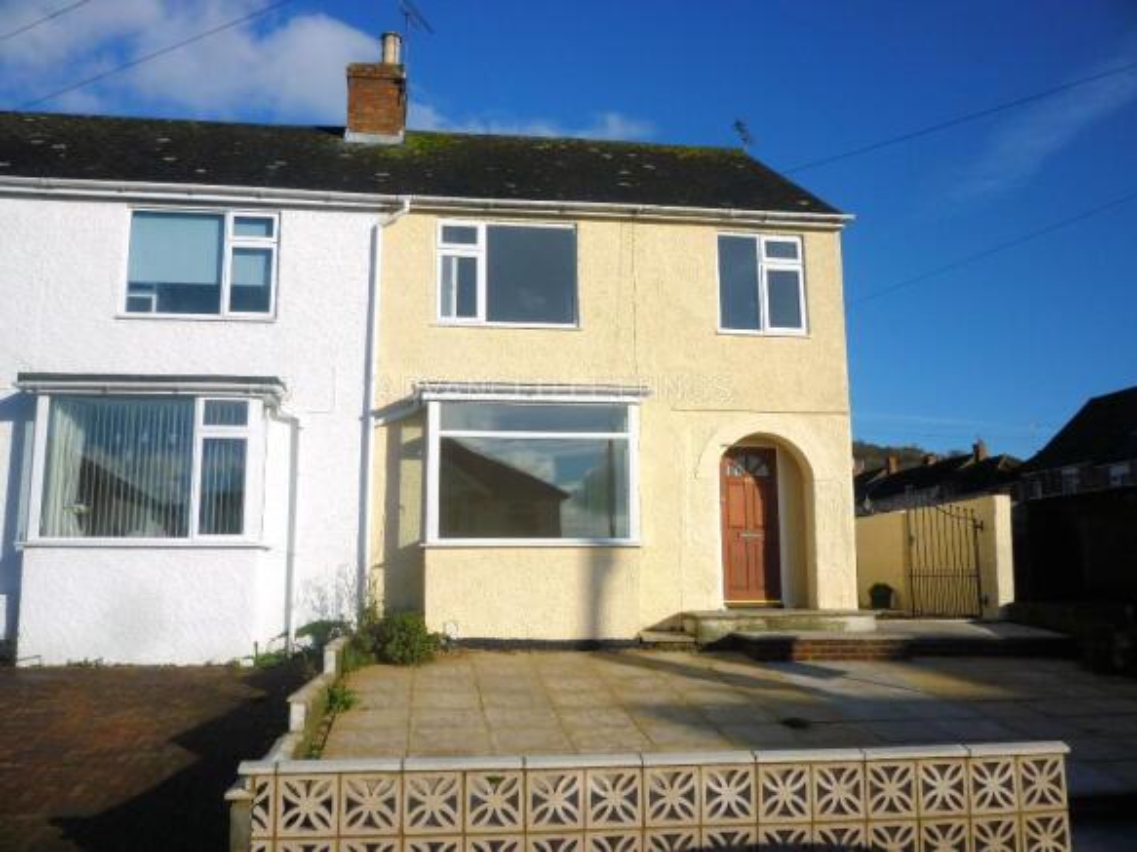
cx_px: 568
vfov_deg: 48.2
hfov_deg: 61.7
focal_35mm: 29
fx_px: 952
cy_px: 426
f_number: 5.6
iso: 80
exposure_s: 1/800
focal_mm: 5.2
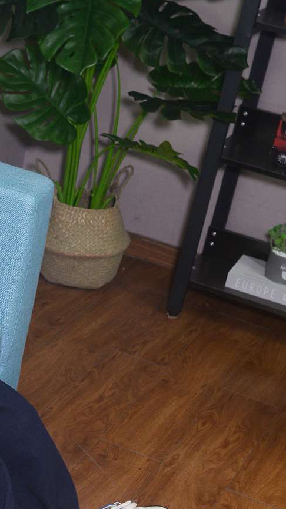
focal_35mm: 89
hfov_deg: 13.3
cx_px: -31
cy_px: 274
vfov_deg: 23.9
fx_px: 1200
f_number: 5
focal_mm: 35
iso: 1250
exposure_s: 1/160
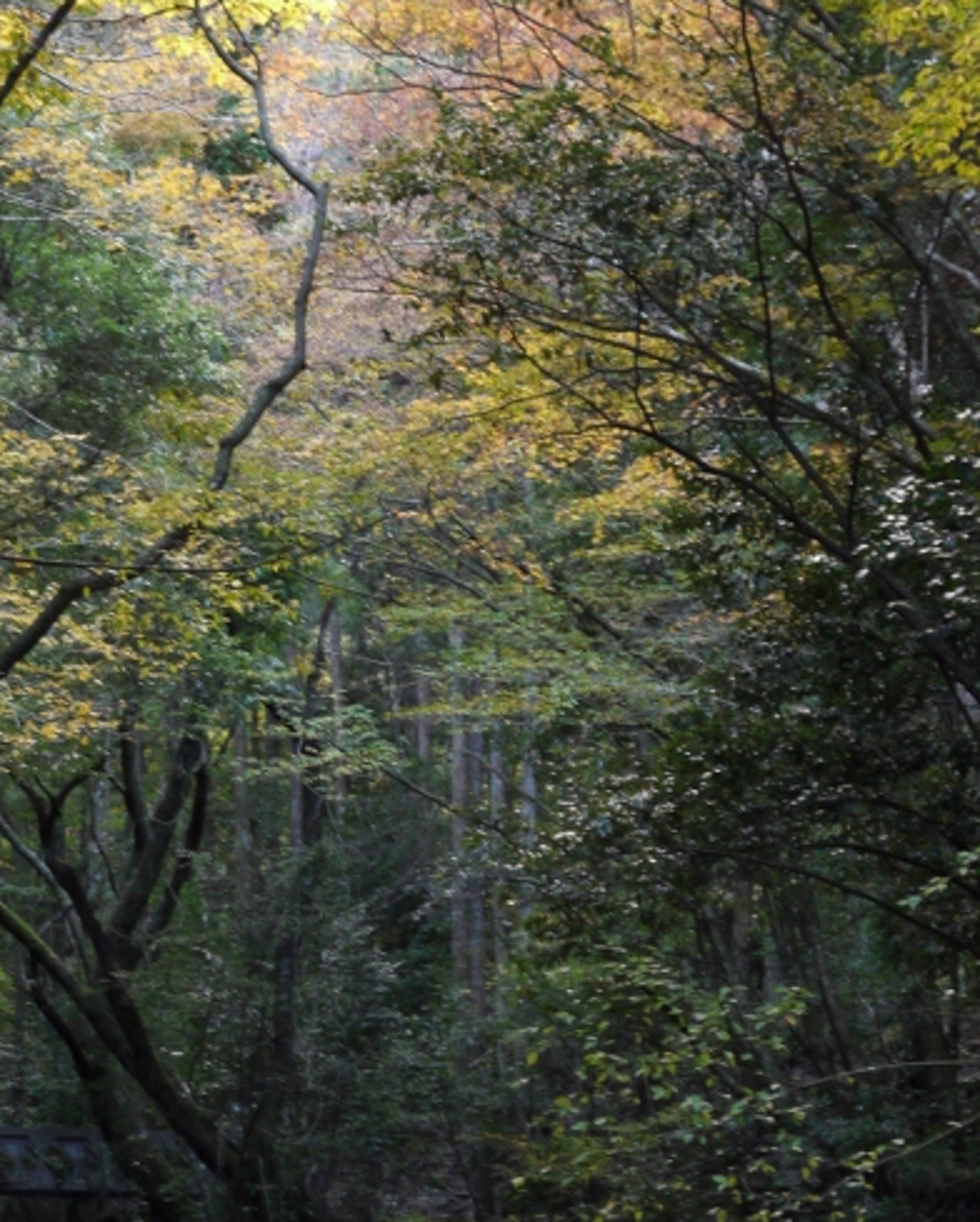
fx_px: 4852
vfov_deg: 14.3
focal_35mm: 134
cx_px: 340
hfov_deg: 11.5
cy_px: 932
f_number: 10
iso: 400
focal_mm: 42
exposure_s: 1/4
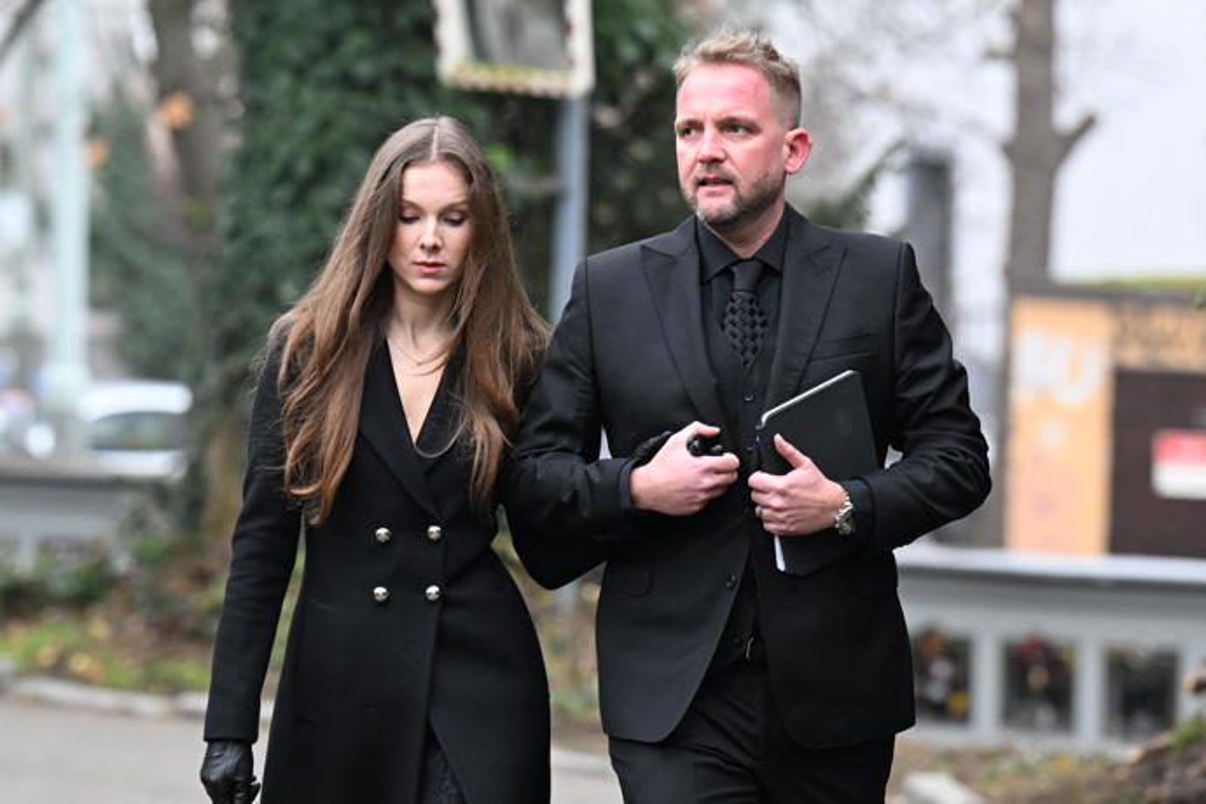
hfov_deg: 6.9
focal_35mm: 300
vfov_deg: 4.6
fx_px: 10049
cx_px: 603
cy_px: 402
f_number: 4.5
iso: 2000
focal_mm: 200
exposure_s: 1/500
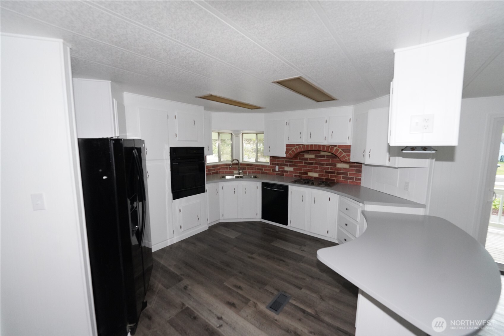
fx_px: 196
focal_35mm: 14
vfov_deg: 81.2
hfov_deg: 104.3
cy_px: 168
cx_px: 252
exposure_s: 1/640
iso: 3200
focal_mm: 14
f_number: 4
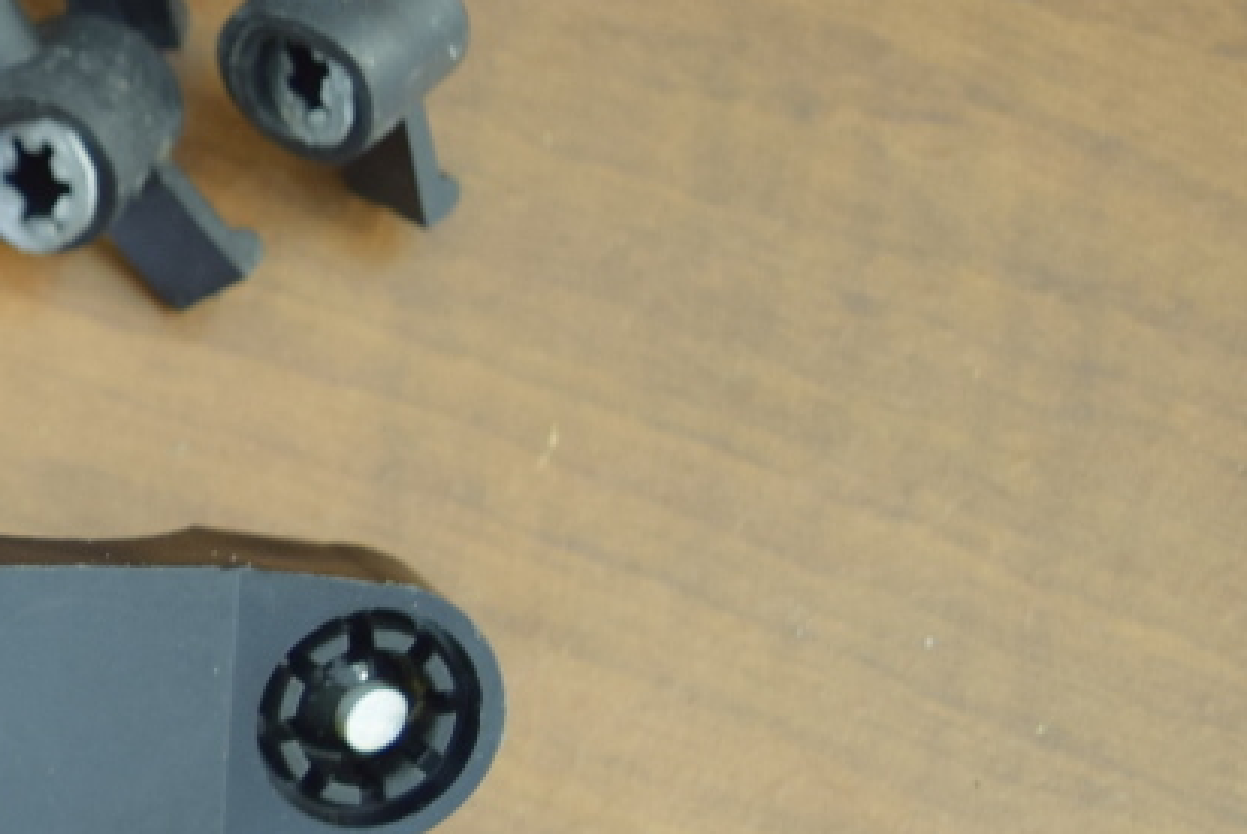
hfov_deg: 14.1
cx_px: -1042
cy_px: 325
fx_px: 4437
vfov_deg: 10.7
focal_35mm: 128
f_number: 3.8
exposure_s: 1/40
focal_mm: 22
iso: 360
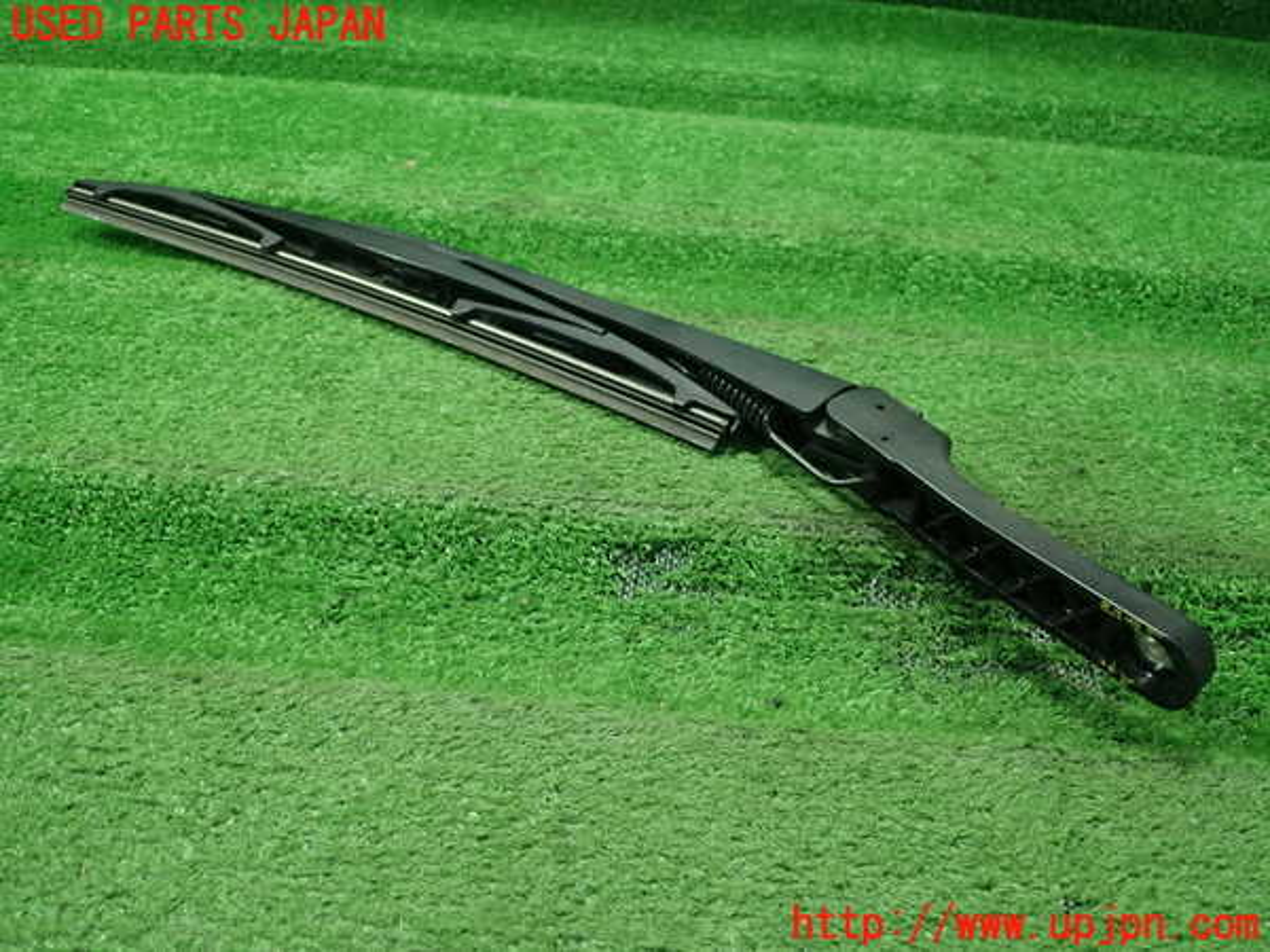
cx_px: 635
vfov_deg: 46.8
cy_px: 476
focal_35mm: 30
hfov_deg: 60.0
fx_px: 1101
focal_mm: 5.5
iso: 400
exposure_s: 1/125
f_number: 2.3
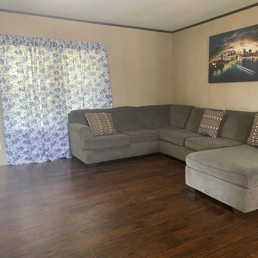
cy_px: 128
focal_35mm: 31
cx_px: 171
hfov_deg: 51.6
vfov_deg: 52.5
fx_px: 261
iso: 500
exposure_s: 1/40
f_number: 1.8
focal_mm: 4.25
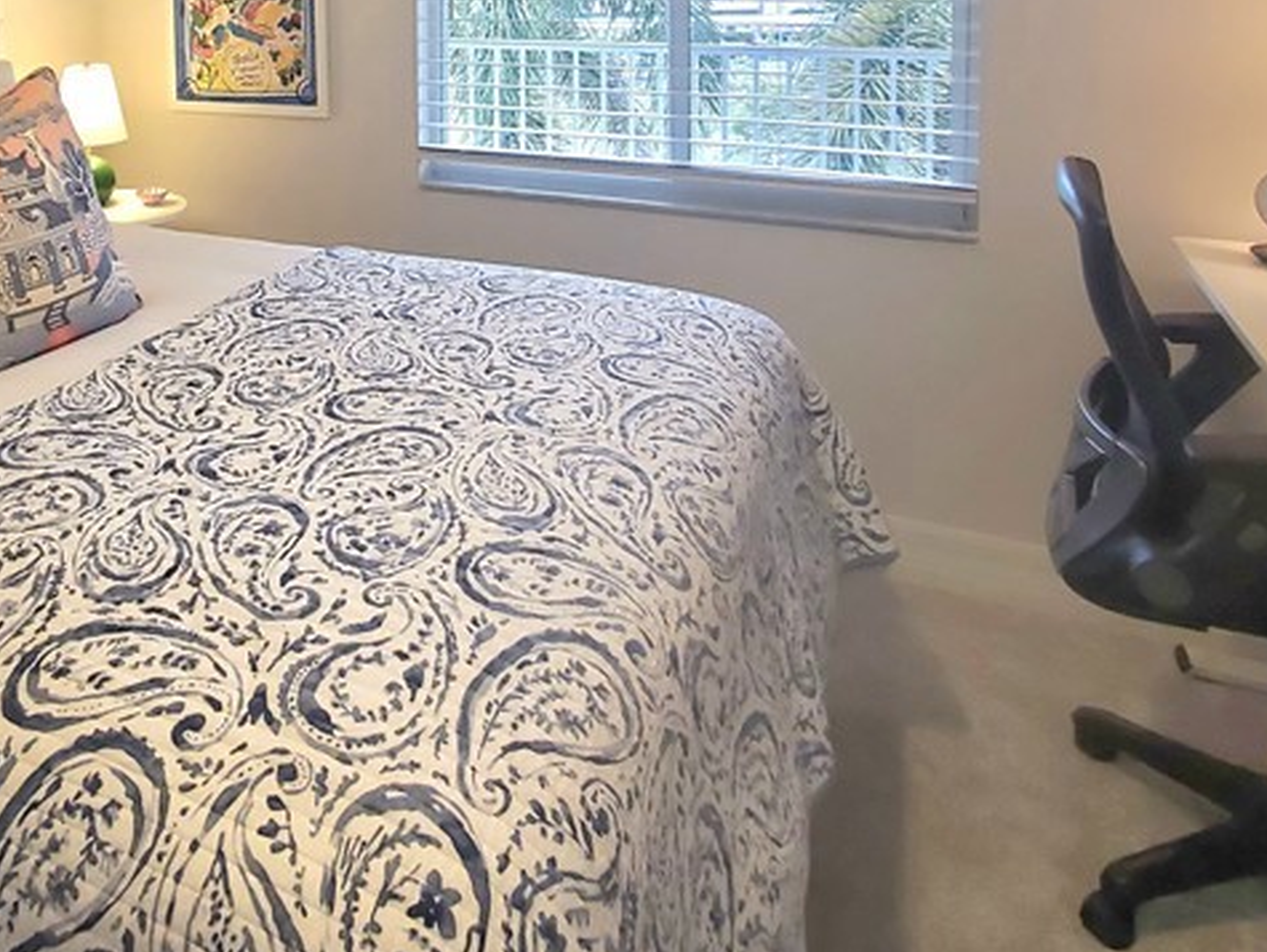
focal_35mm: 28
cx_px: 400
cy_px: -24
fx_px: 1026
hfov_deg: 61.5
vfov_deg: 42.2
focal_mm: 1.8
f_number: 2.2
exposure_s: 1/60.2
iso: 125
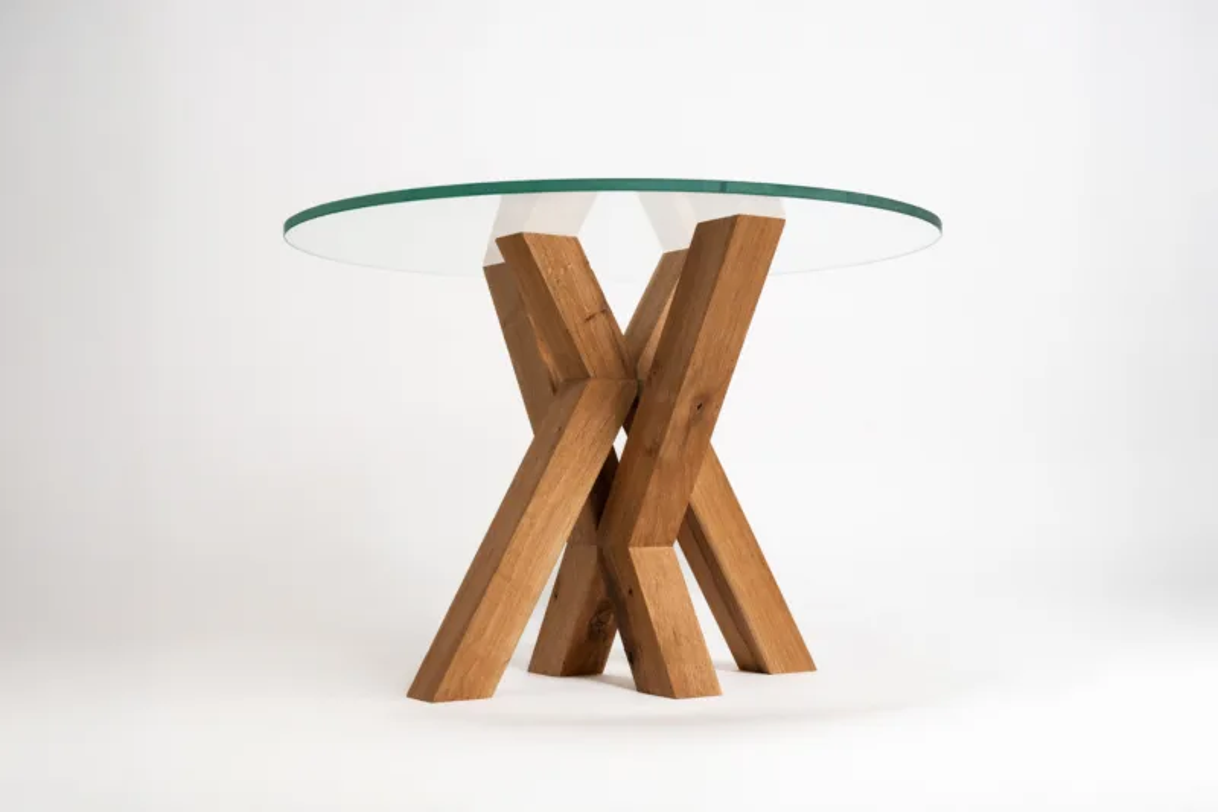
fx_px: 1661
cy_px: 406
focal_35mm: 49
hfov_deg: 40.3
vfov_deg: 27.5
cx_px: 609
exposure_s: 1/100
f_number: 5.6
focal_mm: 49.1
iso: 2500
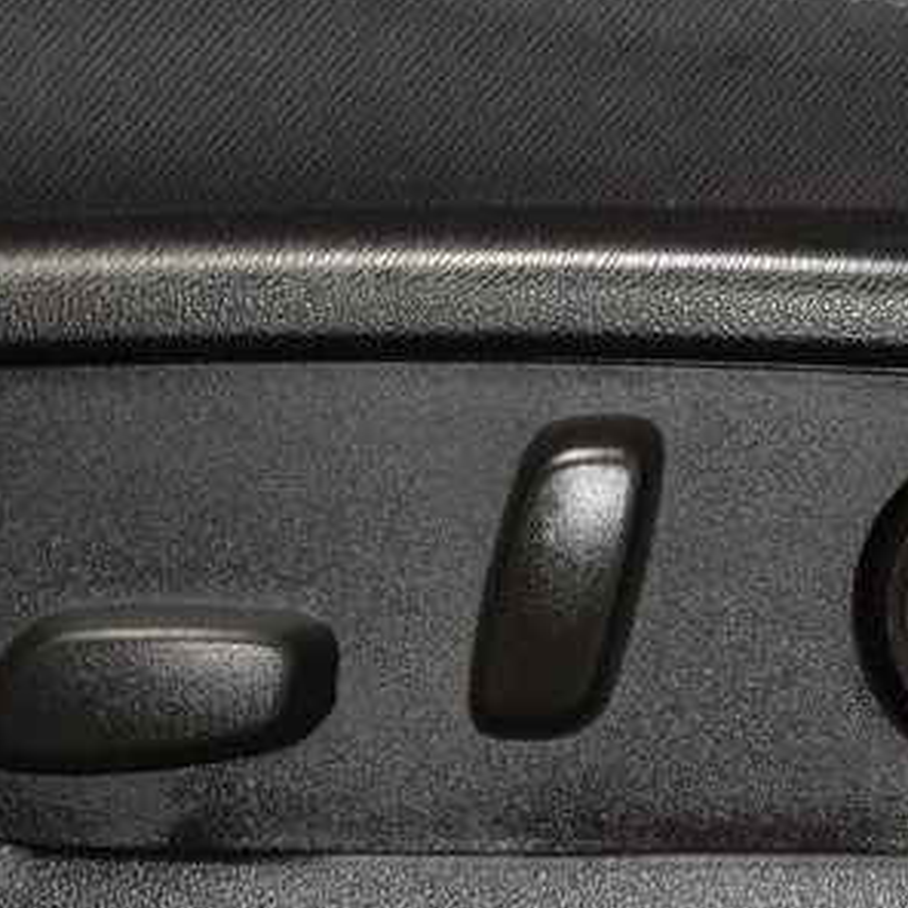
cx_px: 601
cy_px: 584
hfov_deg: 9.1
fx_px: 5728
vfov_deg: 9.1
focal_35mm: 193
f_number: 4.5
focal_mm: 70
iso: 1400
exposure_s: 1/40
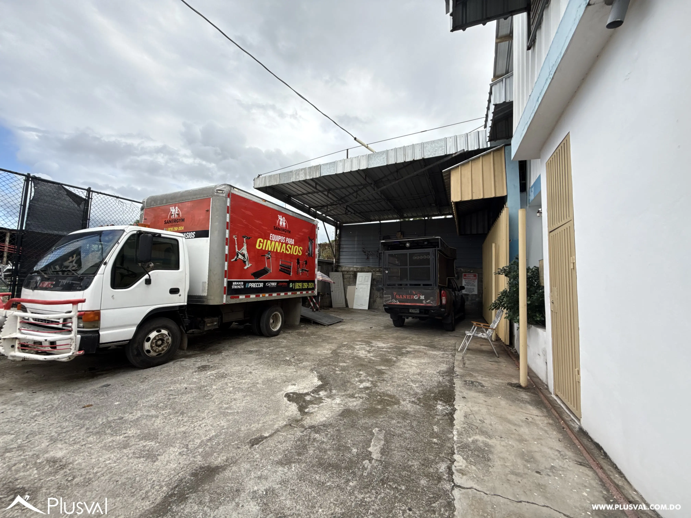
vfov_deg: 85.7
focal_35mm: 14
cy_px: 259
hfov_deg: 102.1
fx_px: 279
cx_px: 346
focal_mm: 2.22
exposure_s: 1/613
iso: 64
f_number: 2.2
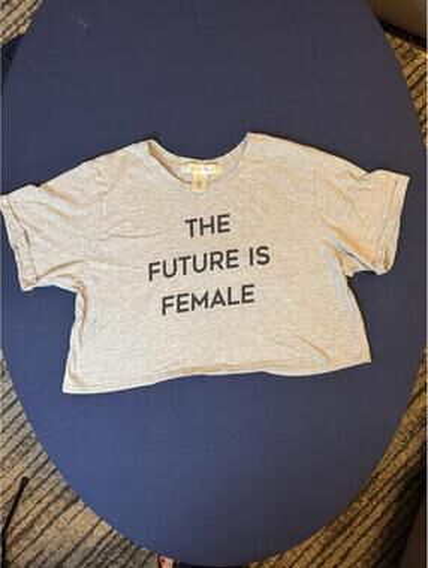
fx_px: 395
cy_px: 284
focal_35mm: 24
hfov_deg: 56.9
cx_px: 214
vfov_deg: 71.5
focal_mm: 6.76
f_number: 1.78
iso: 400
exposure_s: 1/60
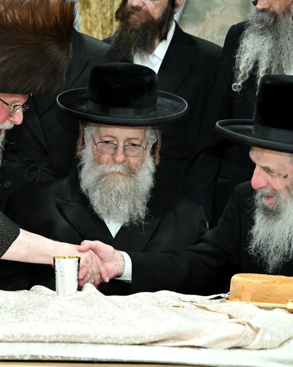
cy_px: 202
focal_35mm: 104
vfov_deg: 18.5
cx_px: 117
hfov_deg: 14.8
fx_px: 1128
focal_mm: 60
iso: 4000
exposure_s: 1/200
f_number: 5.6
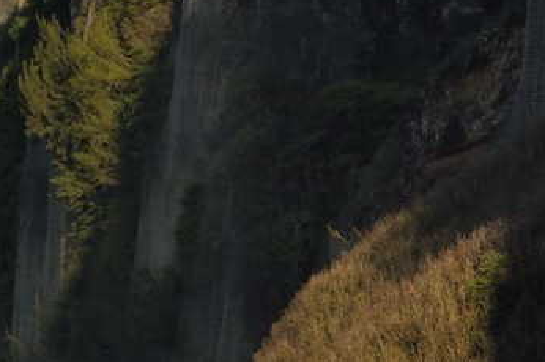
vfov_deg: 2.1
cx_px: -710
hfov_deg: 3.2
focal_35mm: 647
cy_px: 375
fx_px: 9785
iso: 200
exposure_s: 1/250
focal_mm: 140
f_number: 13
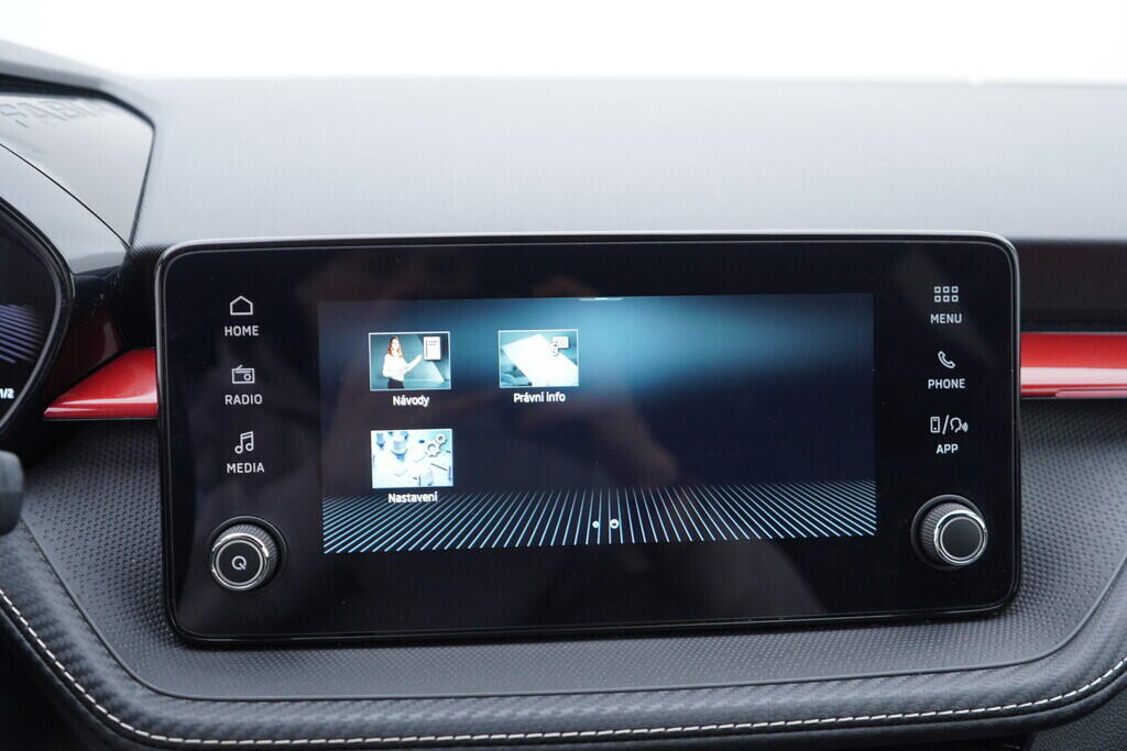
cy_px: 376
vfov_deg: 36.9
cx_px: 564
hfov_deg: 53.1
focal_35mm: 36
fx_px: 1127
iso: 160
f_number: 2.8
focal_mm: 24
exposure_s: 1/40
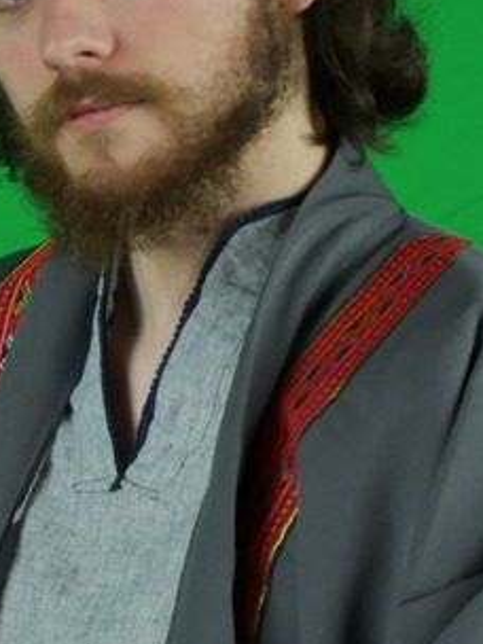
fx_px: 10586
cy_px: 1017
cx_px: -312
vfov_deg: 3.5
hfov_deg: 2.6
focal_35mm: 569
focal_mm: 60
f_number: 2.8
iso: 200
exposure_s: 1/50
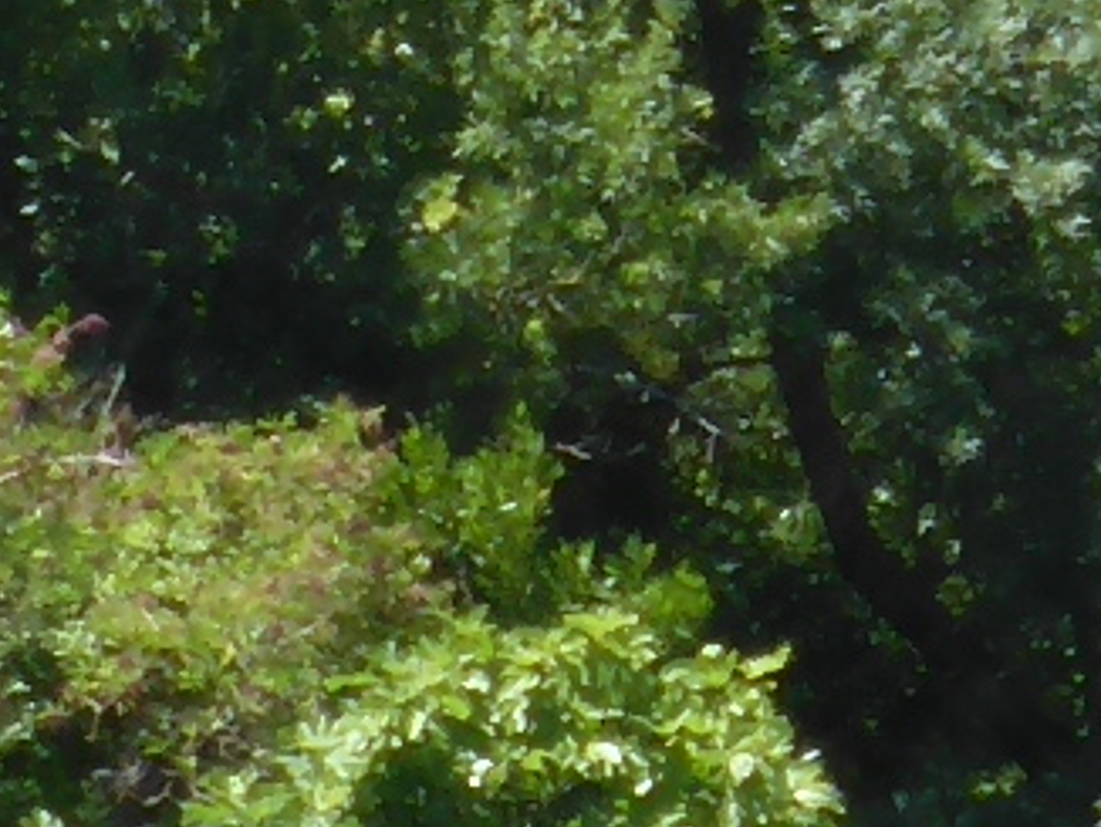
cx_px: 3989
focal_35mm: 816
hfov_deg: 2.4
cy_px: -847
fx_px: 25973
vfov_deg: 1.8
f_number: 5.3
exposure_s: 1/200
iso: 100
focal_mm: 17.1
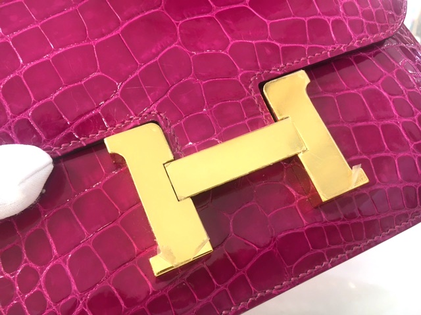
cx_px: 210
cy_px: 158
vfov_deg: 48.2
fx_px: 353
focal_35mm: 29
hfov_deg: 61.7
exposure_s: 1/30
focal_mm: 4.15
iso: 80
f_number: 2.2
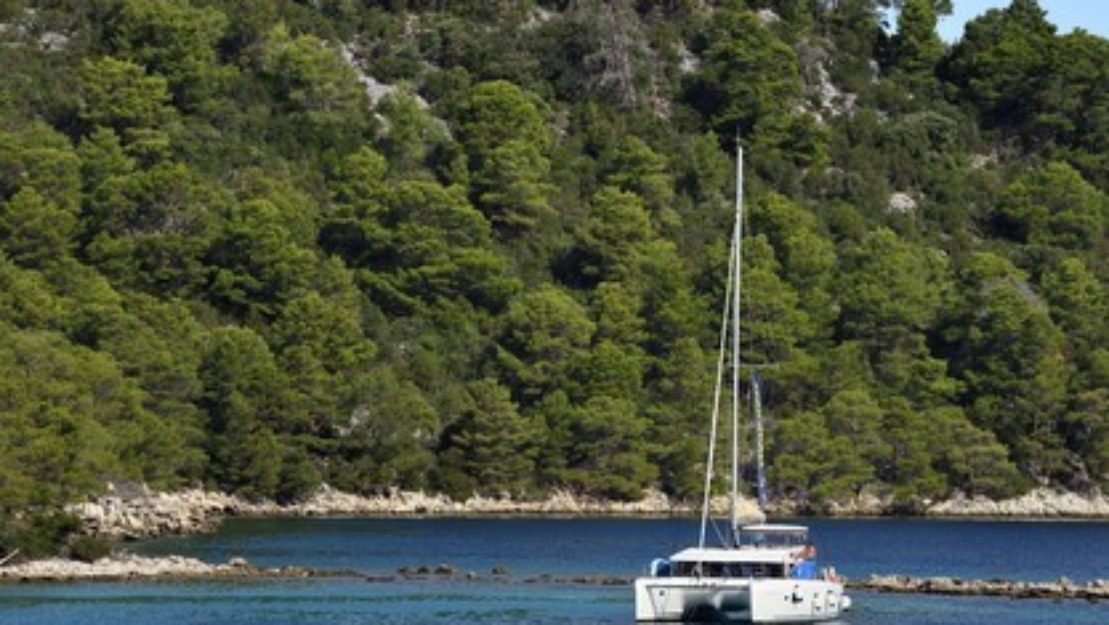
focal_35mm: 190
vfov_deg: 6.4
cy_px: 338
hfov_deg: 11.3
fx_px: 5590
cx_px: 554
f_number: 10
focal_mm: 180
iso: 200
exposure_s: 1/320
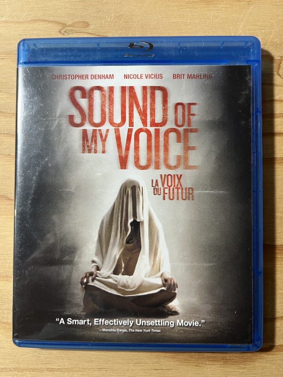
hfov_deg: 53.1
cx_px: 142
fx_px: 283
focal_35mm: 26
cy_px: 188
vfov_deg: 67.3
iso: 125
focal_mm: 5.1
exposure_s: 1/60
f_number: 1.6
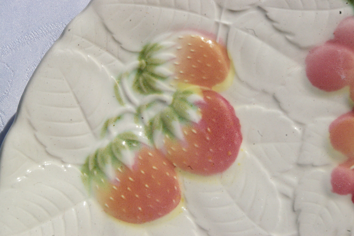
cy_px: 118
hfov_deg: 49.6
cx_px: 177
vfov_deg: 34.1
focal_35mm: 39
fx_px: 383
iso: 1600
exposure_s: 1/1500
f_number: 13
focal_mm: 26
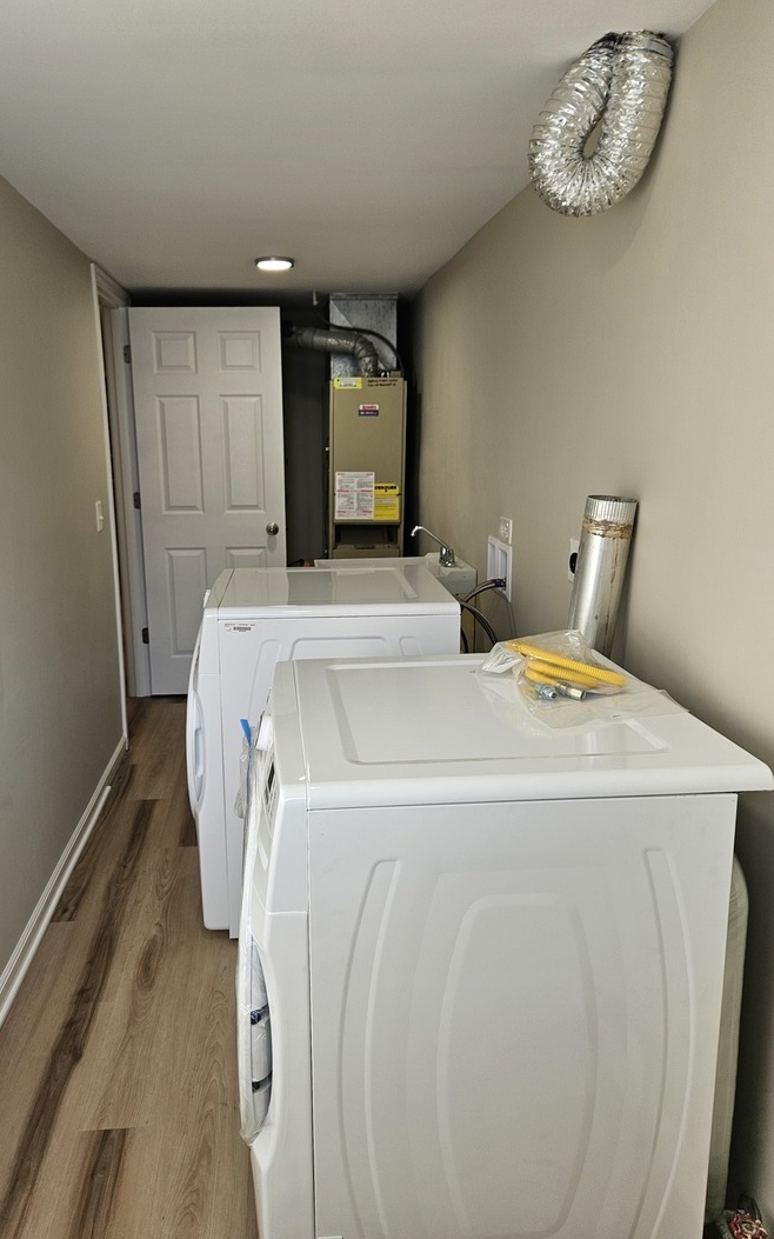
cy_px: 614
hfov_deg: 49.1
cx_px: 328
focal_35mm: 25
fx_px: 844
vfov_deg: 72.5
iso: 50
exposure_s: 1/120
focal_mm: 5.4
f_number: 1.8
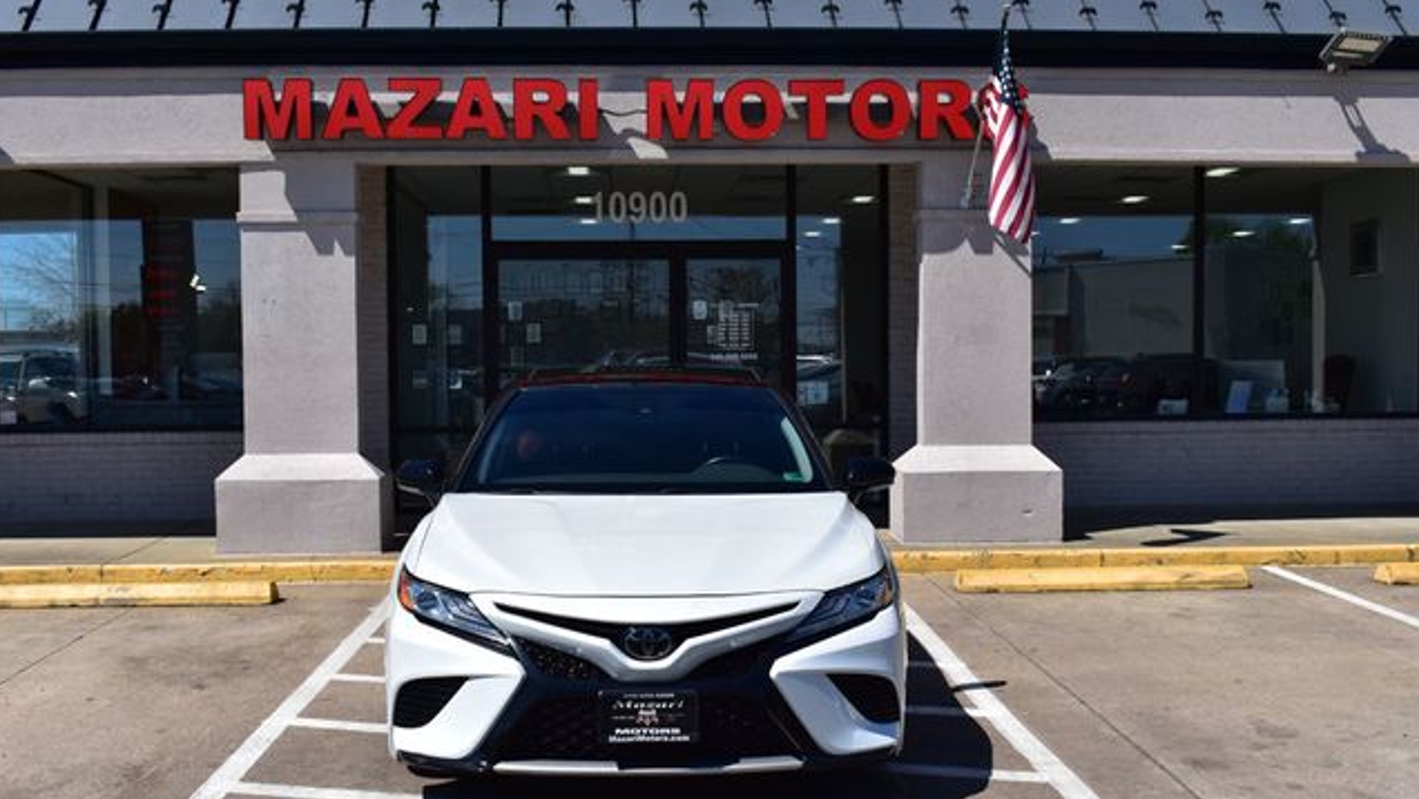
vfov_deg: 30.0
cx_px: 707
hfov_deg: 51.0
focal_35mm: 40
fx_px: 1488
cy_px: 435
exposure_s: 1/500
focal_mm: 25
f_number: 11
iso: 220
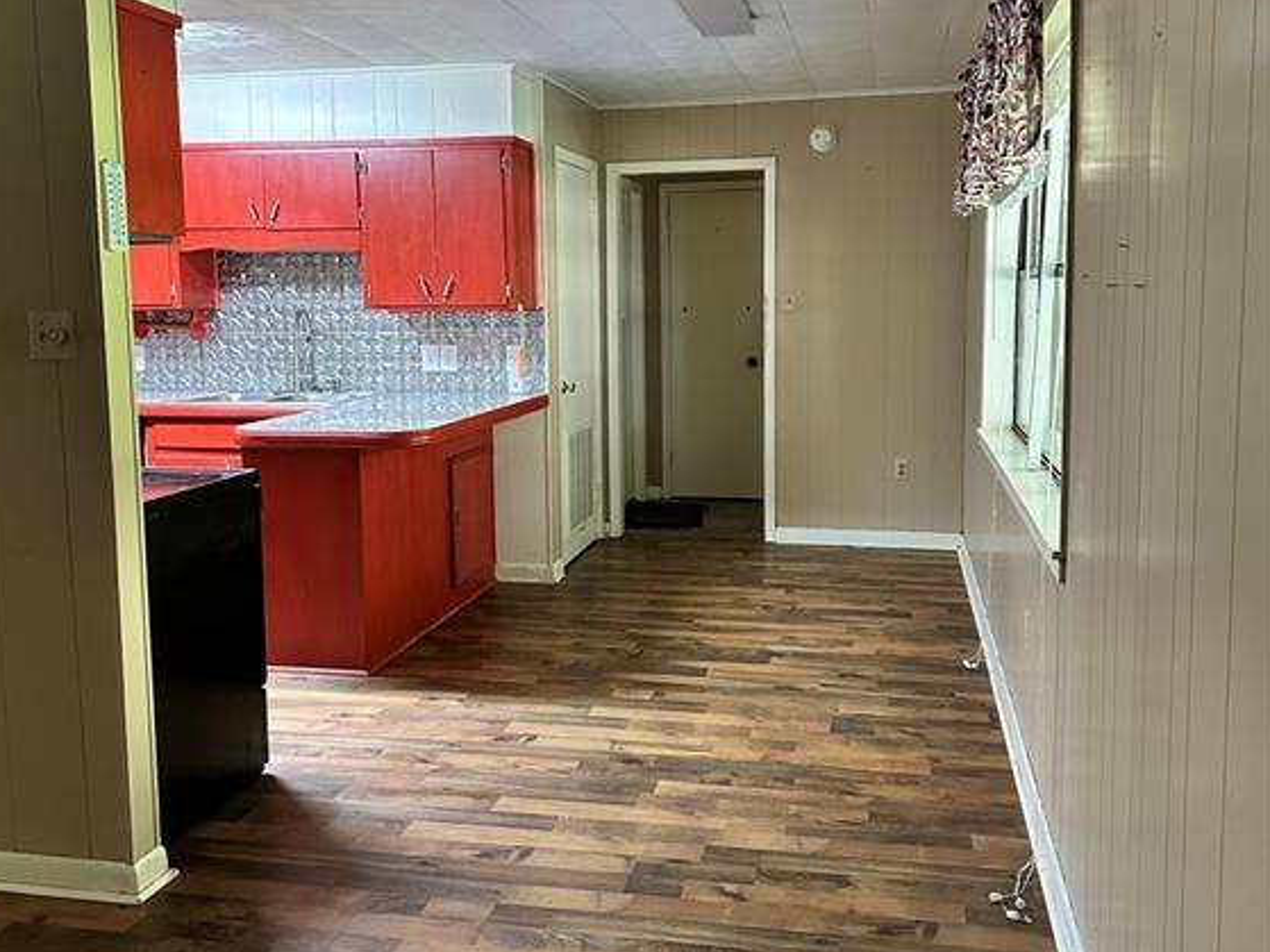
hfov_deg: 55.4
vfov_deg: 42.8
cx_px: 625
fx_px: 1210
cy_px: 416
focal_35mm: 33
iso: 640
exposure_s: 1/40
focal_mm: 6.86
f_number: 1.78
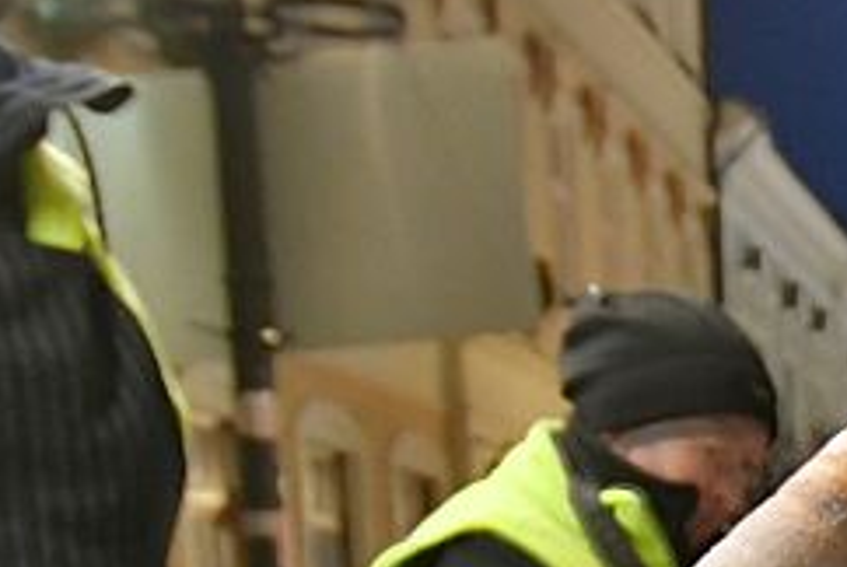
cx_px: 1536
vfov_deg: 12.7
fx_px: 2332
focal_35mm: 99
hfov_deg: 16.9
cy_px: 989
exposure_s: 1/60
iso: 5000
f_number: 4
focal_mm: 10
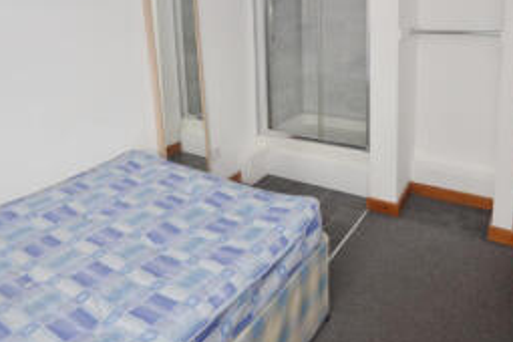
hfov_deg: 65.3
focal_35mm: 28
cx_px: 282
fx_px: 399
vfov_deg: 43.9
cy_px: 61
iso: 400
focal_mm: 10
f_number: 4.5
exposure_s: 1/160
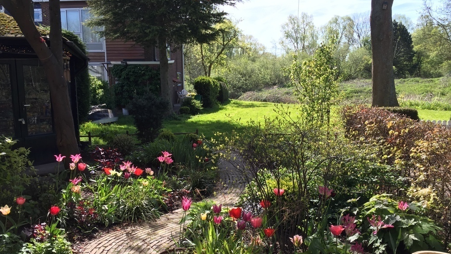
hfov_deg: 61.0
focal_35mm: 32
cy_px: 153
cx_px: 225
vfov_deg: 36.5
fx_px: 383
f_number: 2.2
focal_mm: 4.15
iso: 32
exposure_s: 1/565
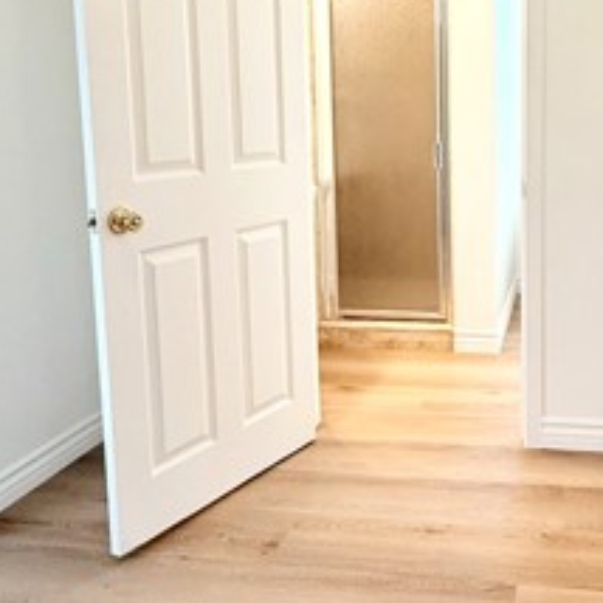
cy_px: 186
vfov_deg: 44.1
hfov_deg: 43.0
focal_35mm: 37
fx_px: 729
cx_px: 479
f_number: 2.2
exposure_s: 1/100
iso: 160
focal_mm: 2.22
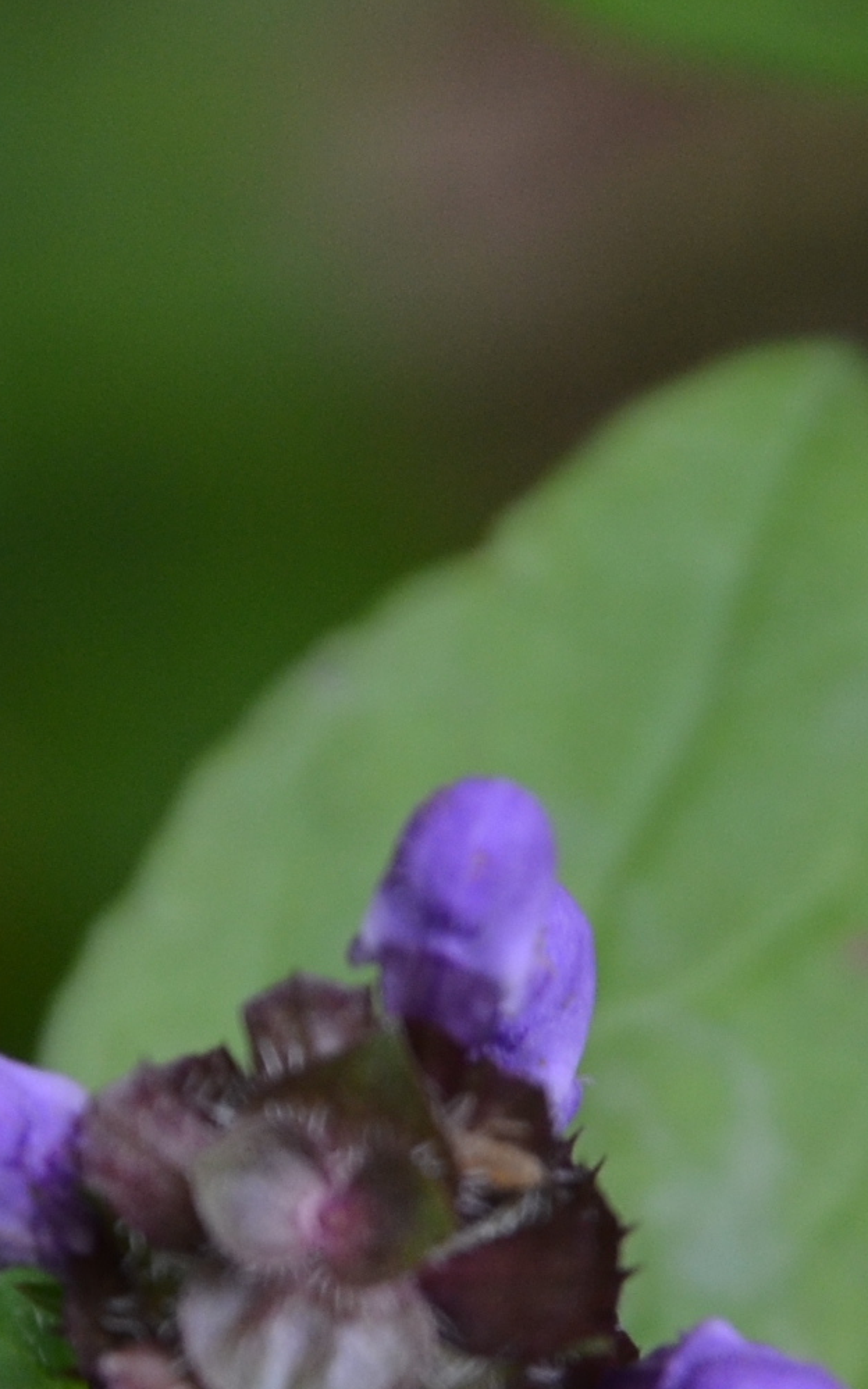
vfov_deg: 3.5
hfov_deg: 2.2
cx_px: 366
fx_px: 22450
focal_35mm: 593
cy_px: 1075
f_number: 5.6
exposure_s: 1/100
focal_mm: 105
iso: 400
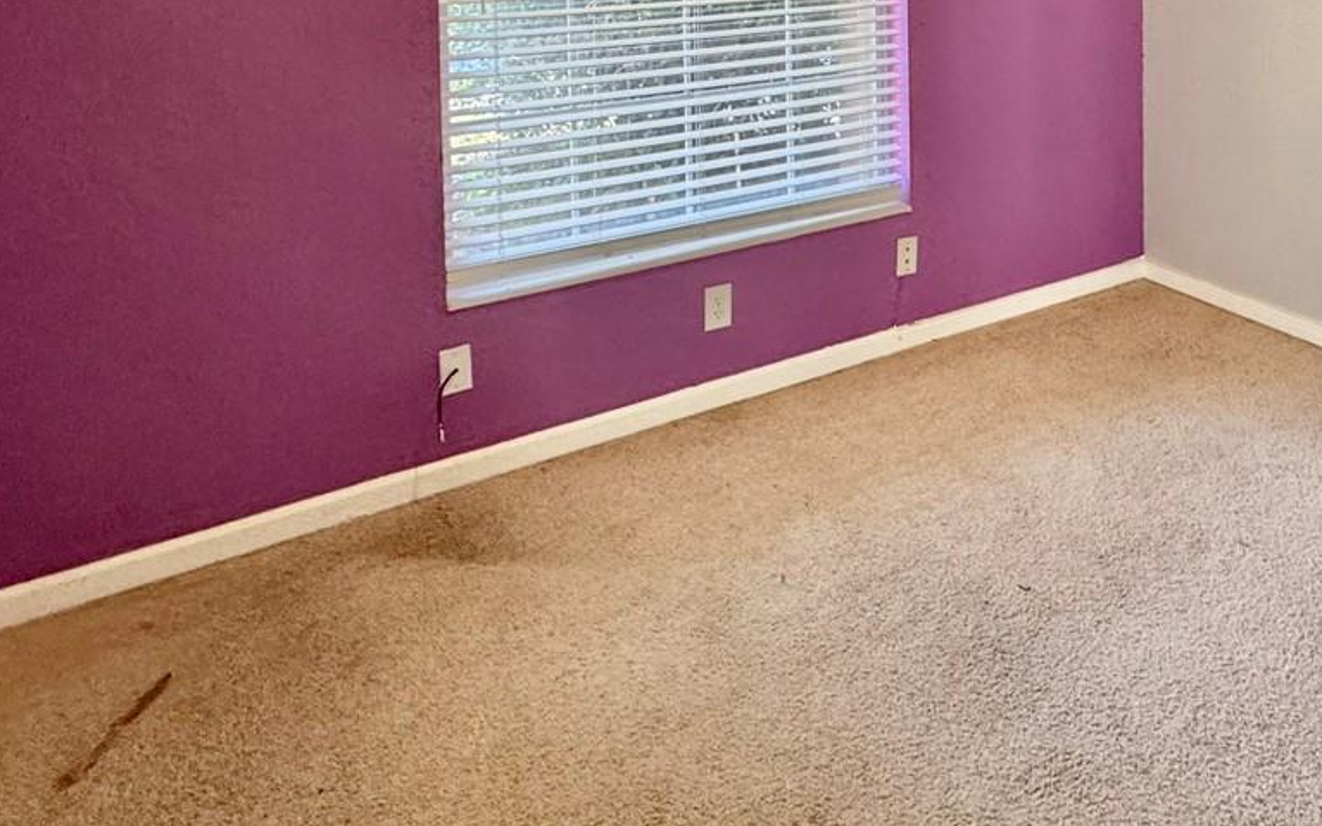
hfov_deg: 56.9
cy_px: -79
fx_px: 1117
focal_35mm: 31
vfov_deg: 35.0
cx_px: 1053
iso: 250
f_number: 2.2
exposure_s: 1/120
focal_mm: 2.22
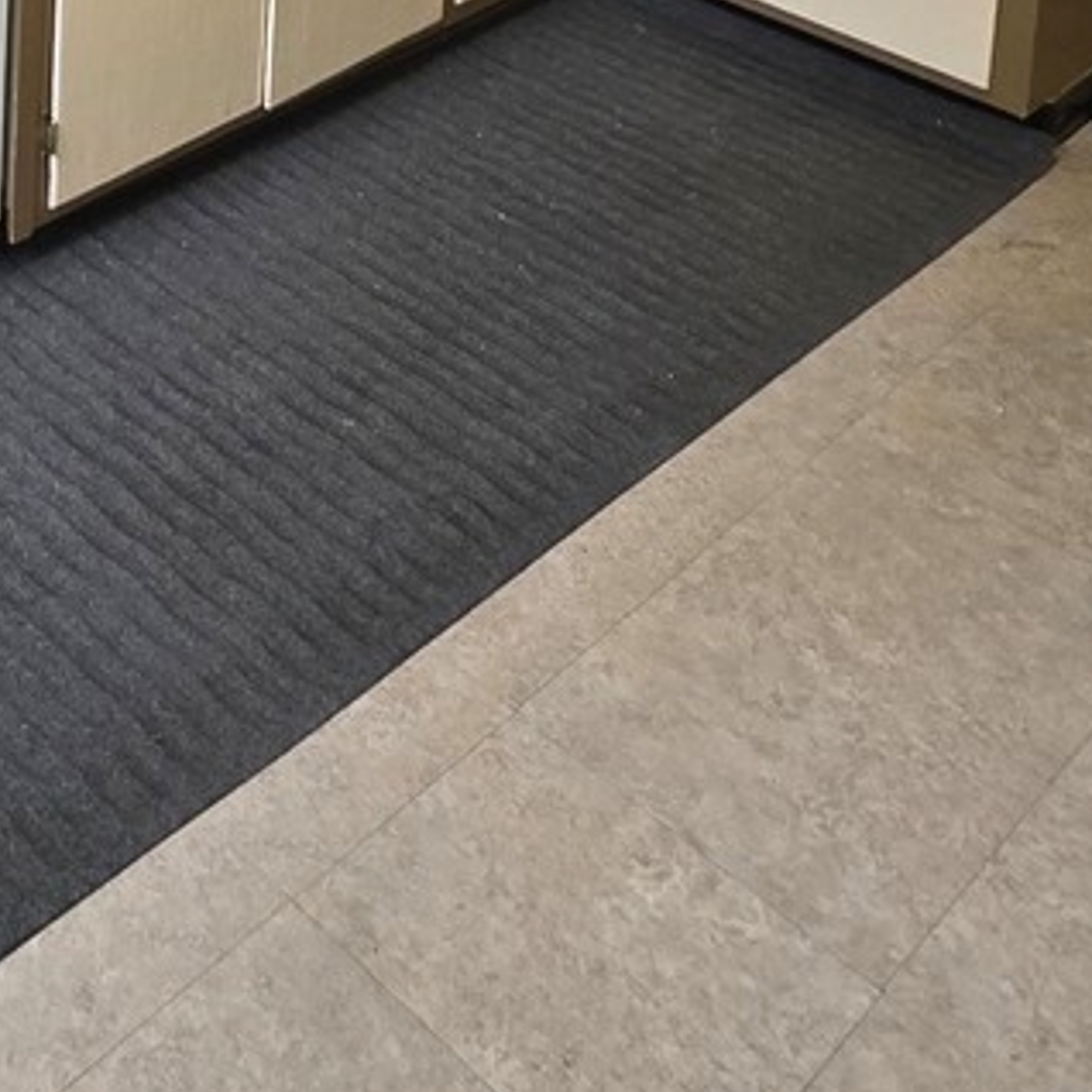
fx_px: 1856
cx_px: -285
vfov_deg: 23.5
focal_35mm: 52
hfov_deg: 27.8
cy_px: -687
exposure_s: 1/120
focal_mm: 2.2
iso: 160
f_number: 1.9
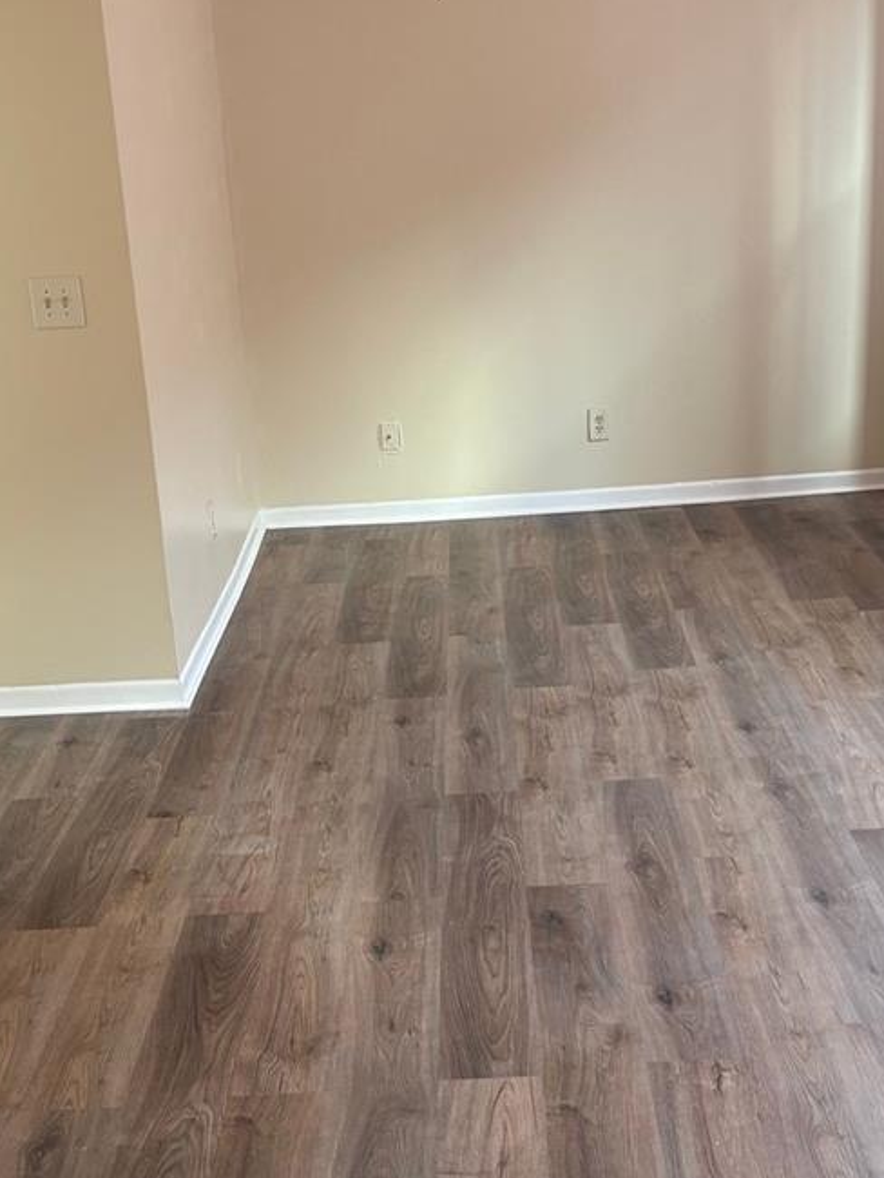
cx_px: 453
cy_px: 642
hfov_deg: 30.3
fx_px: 1633
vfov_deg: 39.6
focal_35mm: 48
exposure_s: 1/60
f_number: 1.6
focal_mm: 5.96
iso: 125
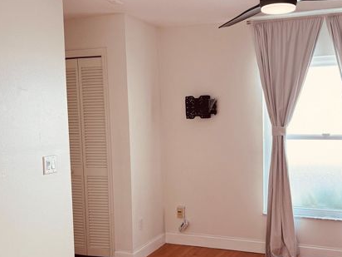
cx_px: 221
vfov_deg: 35.1
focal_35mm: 41
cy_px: 149
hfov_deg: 45.2
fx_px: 405
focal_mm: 6.76
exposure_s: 1/120
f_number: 1.78
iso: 125
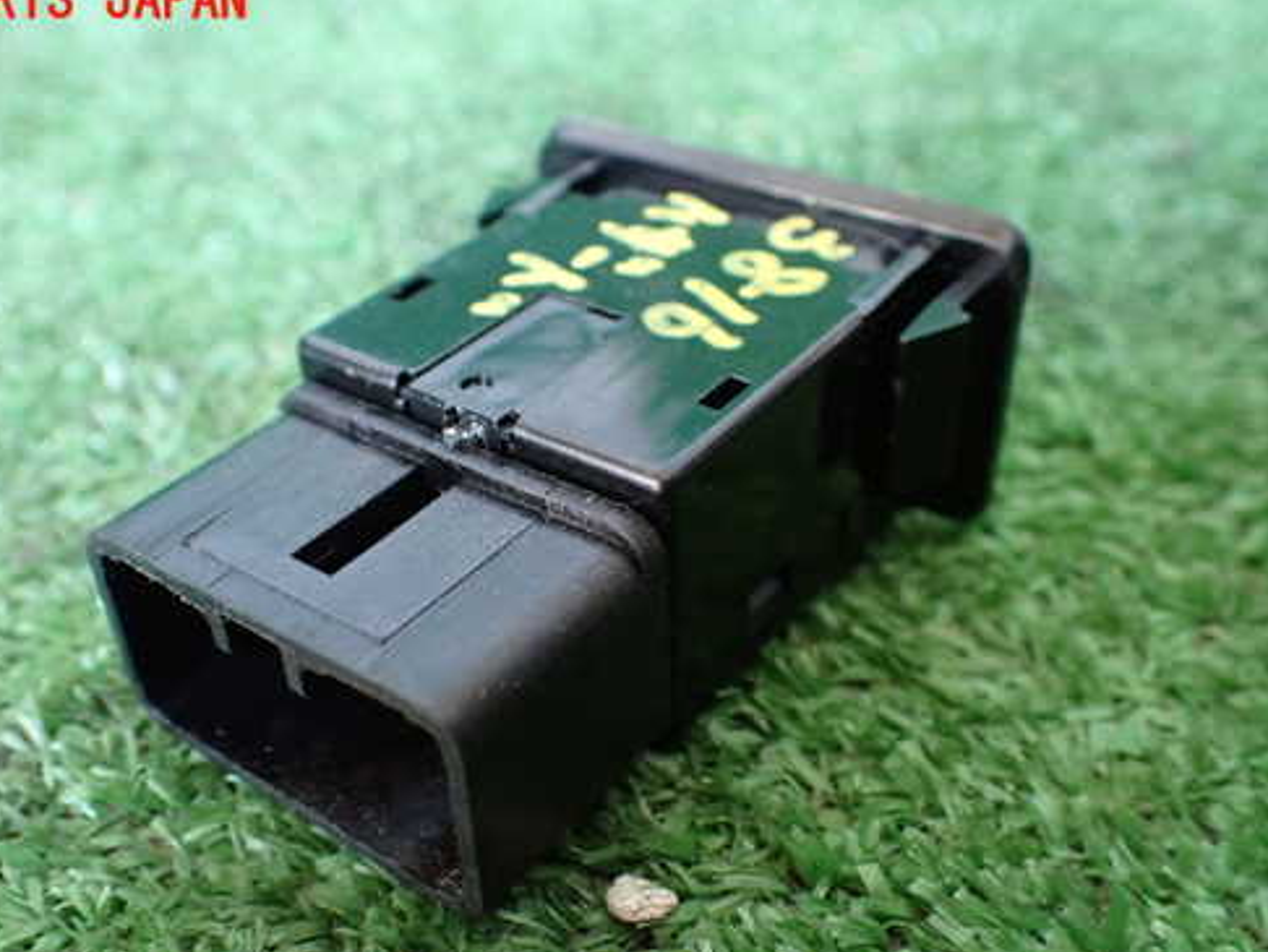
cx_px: 556
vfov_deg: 38.6
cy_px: 556
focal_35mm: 37
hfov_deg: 50.0
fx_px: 1356
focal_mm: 5.4
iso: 800
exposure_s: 1/50
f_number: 2.3
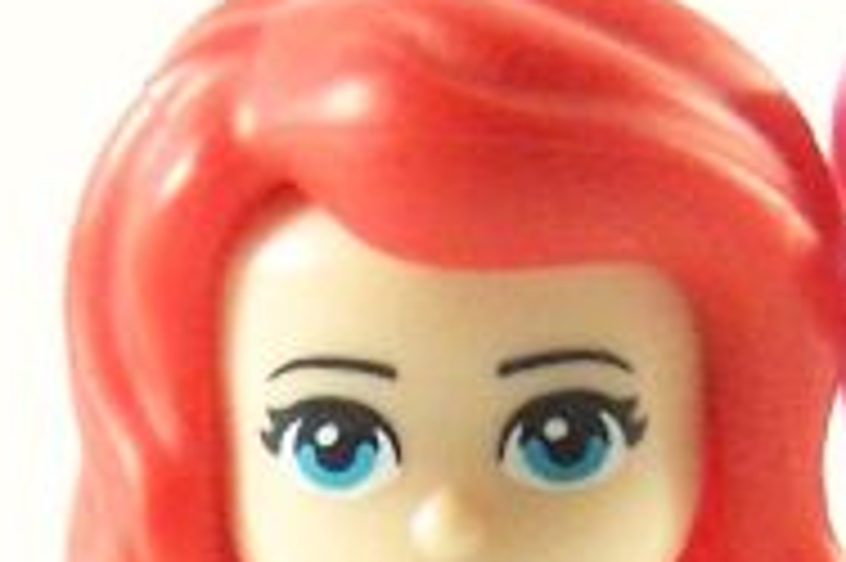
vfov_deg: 2.1
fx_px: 15567
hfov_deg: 3.1
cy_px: 1160
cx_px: 585
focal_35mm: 663
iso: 400
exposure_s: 1/60
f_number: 3.6
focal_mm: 19.4
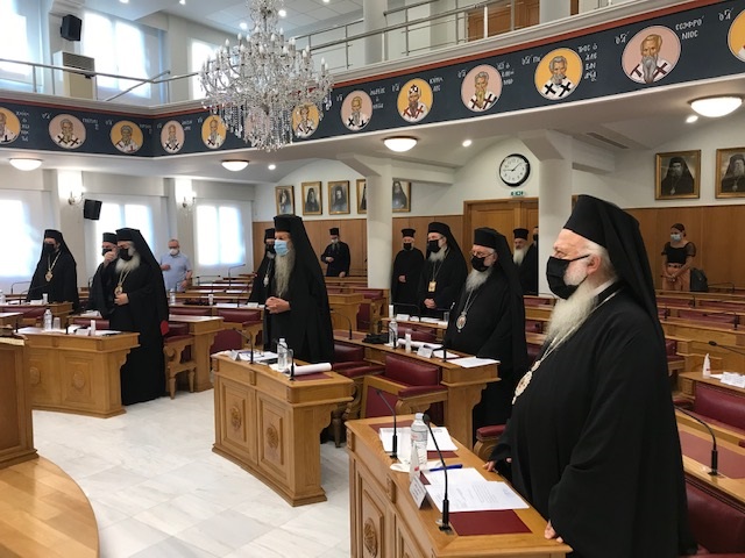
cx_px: 372
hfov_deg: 63.4
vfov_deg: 49.7
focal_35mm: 28
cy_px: 279
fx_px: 603
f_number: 1.8
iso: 40
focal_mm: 3.99
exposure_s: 1/33
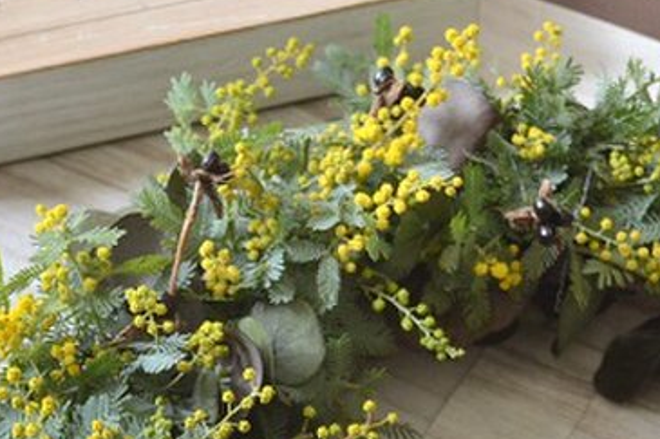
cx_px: 383
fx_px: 2602
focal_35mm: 142
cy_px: 522
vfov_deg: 9.5
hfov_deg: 14.4
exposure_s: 1/80
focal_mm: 36
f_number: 5
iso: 400
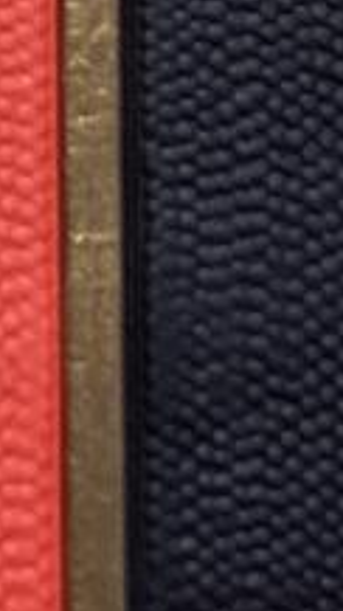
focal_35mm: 225
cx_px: 11
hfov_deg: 5.4
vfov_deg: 9.3
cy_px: -273
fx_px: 3639
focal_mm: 3.99
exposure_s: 1/50
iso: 250
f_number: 1.8
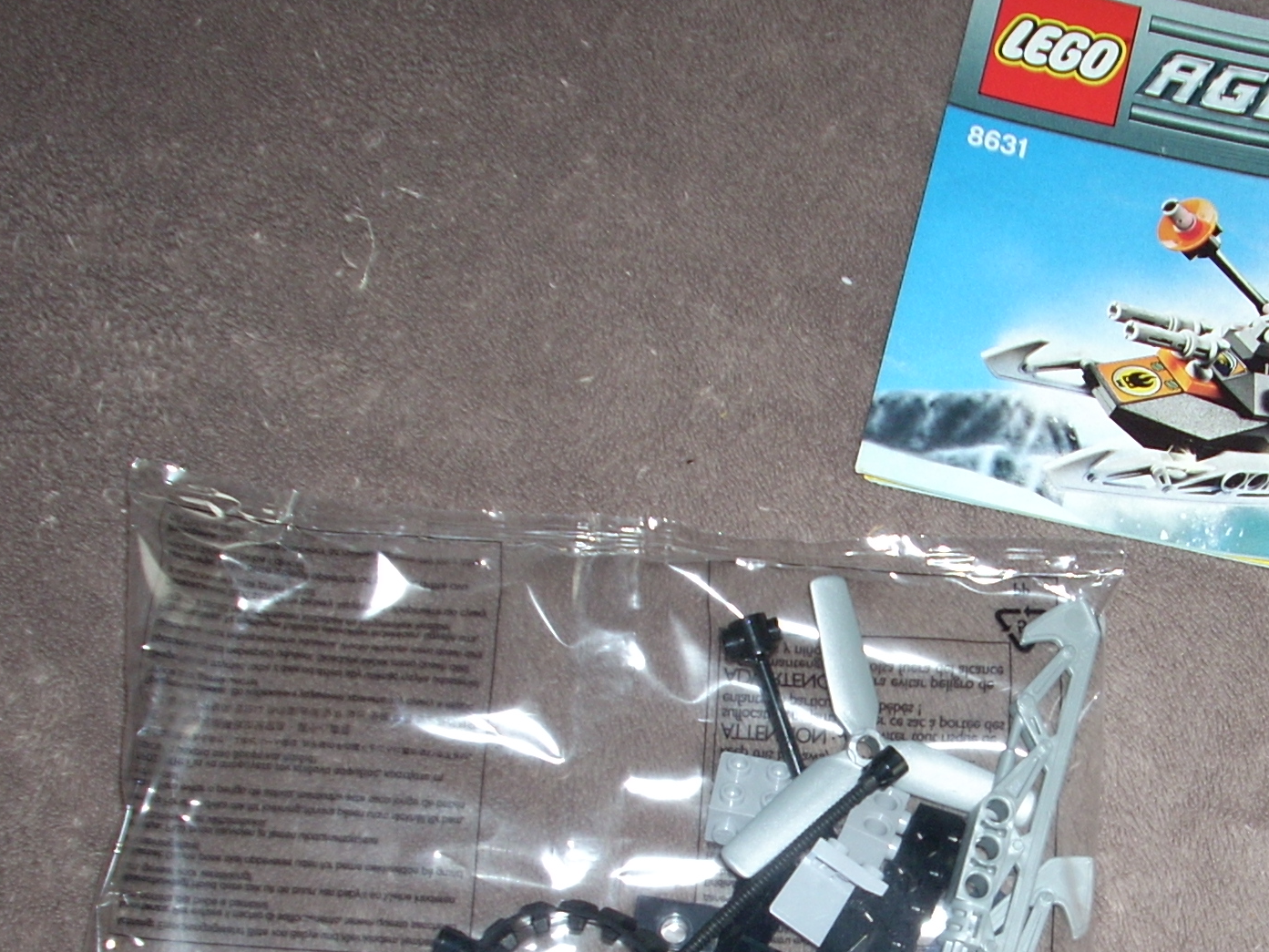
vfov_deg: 21.3
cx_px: 1052
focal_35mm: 68
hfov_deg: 27.9
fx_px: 2493
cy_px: 795
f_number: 2.8
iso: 64
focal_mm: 6.2
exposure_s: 1/60
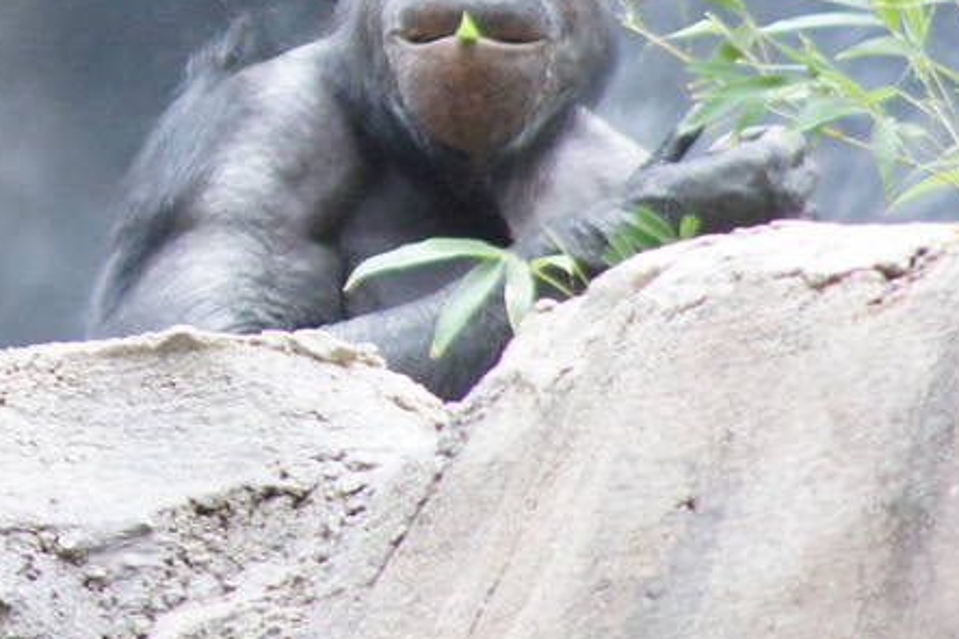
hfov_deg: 1.9
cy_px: -324
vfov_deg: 1.3
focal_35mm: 1084
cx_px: -673
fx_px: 28864
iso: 1600
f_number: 5.6
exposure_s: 1/250
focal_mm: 200
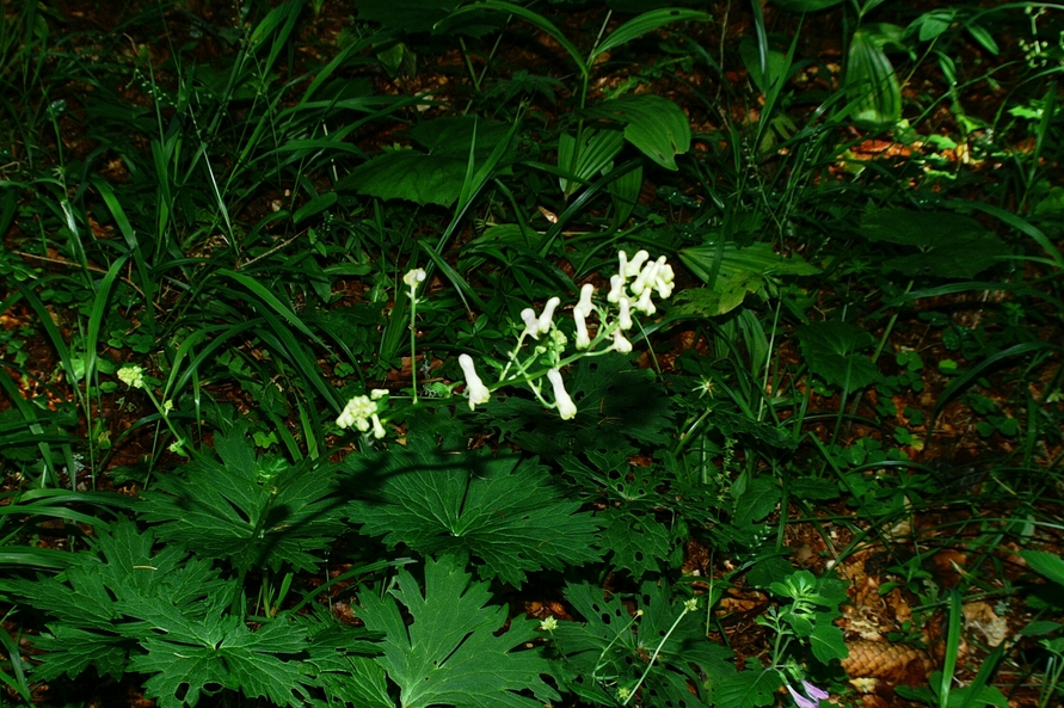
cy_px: 417
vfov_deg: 19.2
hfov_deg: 28.5
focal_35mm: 71
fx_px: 2088
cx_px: 416
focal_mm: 35
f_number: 11
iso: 100
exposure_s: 1/60
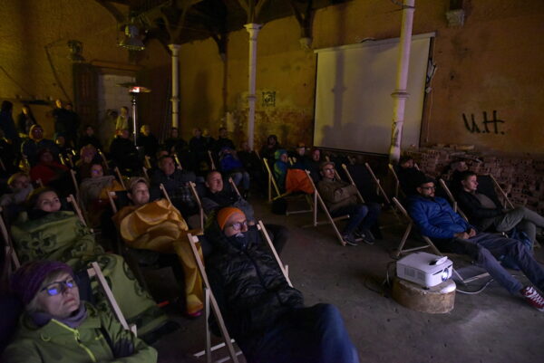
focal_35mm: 24
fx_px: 363
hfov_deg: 73.7
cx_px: 272
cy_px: 182
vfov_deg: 53.2
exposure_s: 1/80
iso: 12800
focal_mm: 24
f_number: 2.8
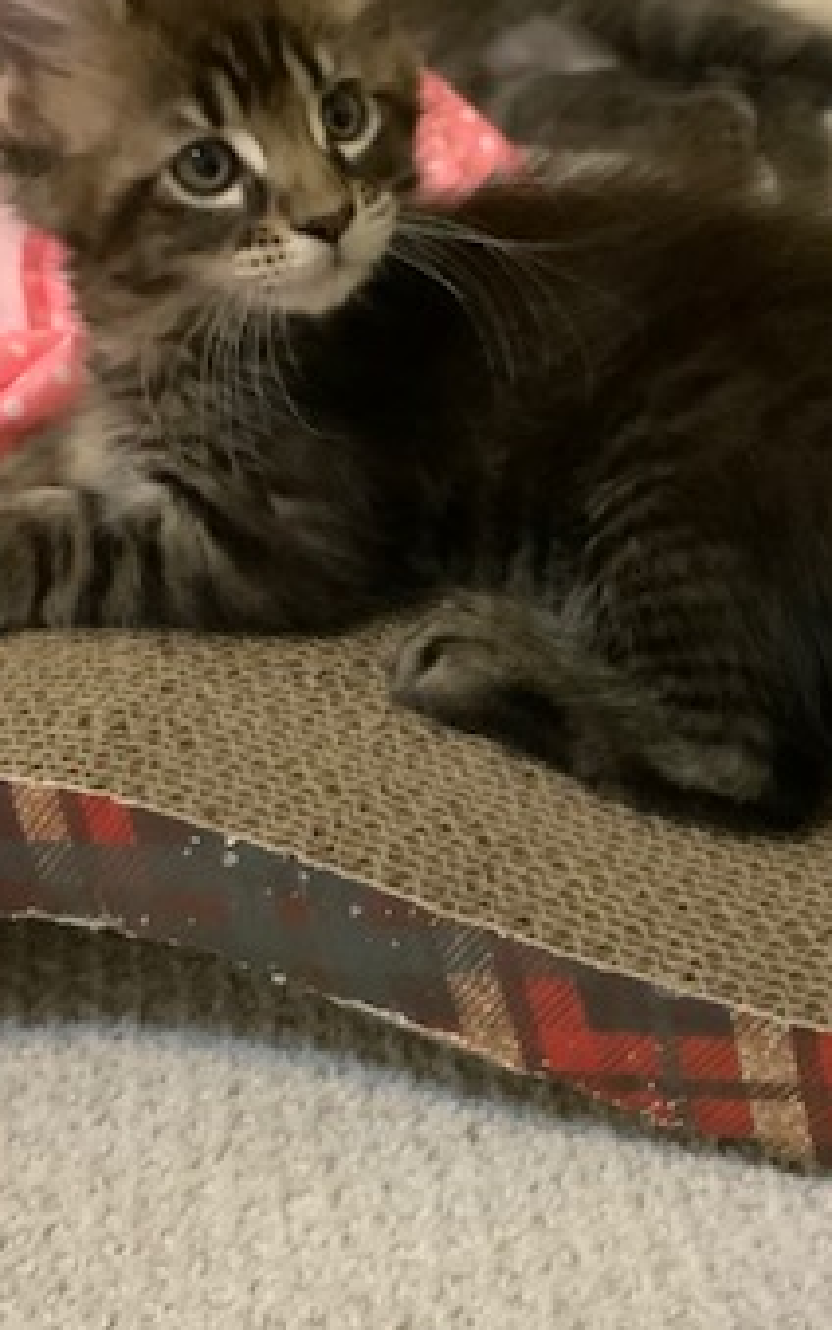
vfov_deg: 35.0
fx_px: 2103
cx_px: 447
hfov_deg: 22.4
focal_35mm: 58
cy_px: 565
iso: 320
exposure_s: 1/30
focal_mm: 3
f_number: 1.8
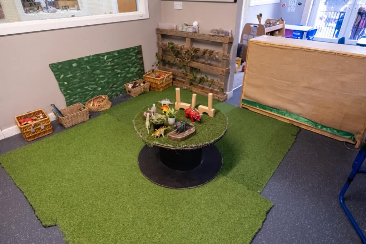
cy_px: 122
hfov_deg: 81.2
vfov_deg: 59.5
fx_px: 214
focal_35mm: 21
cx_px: 183
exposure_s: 1/60
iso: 1600
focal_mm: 13.8
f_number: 4
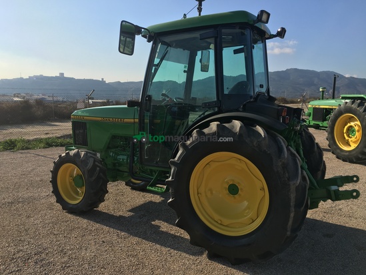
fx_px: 307
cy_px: 138
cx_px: 183
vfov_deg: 48.2
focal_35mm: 29
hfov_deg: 61.6
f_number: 2.2
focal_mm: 4.15
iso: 25
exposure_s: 1/1603
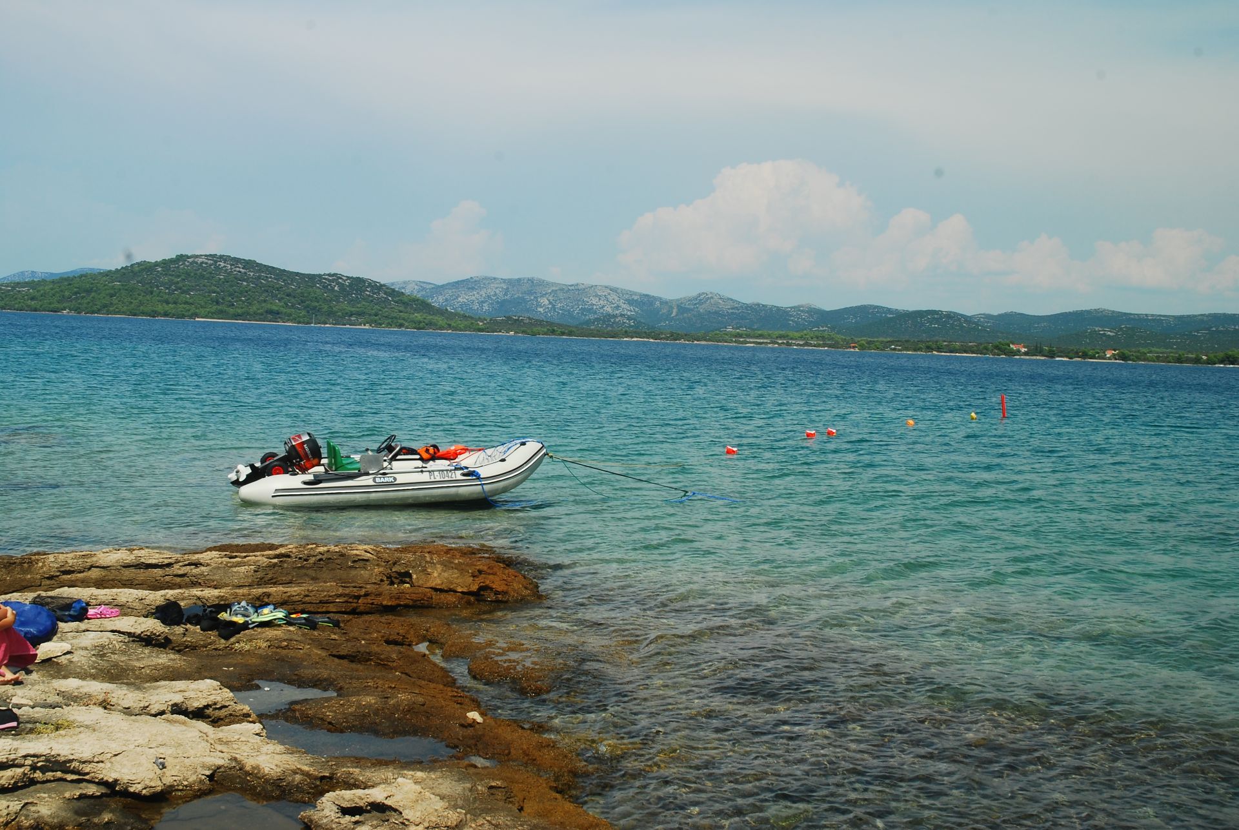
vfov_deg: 33.1
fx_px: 1395
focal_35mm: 40
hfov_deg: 47.9
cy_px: 415
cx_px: 620
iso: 125
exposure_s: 1/60
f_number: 14
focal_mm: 27
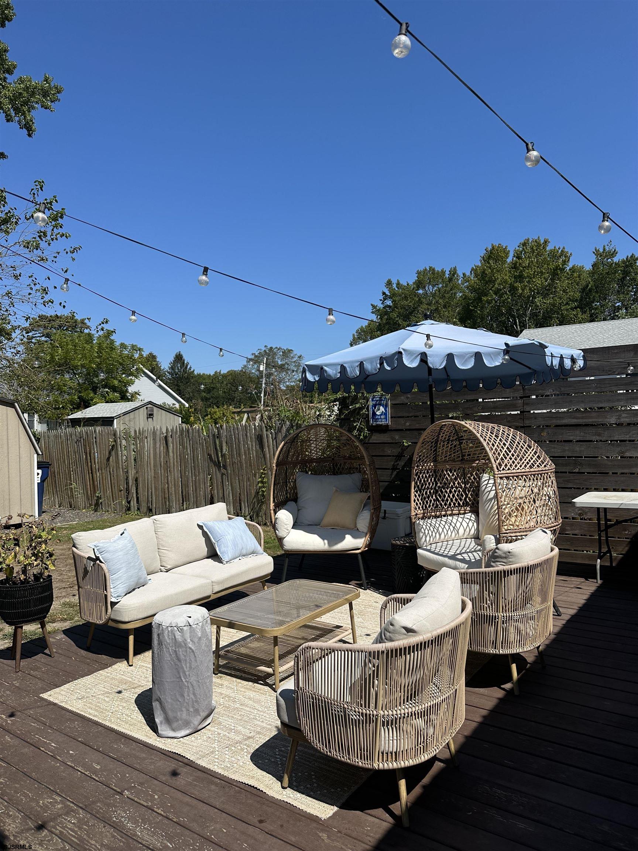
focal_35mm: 24
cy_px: 426
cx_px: 319
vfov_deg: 71.6
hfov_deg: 56.8
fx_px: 590
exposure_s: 1/5525
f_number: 1.78
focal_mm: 6.86
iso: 80
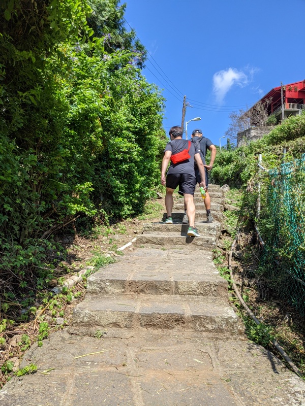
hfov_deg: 51.4
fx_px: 317
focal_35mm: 27
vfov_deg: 65.3
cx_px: 152
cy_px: 203
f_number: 1.73
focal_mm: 4.38
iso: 59
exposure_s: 1/2597
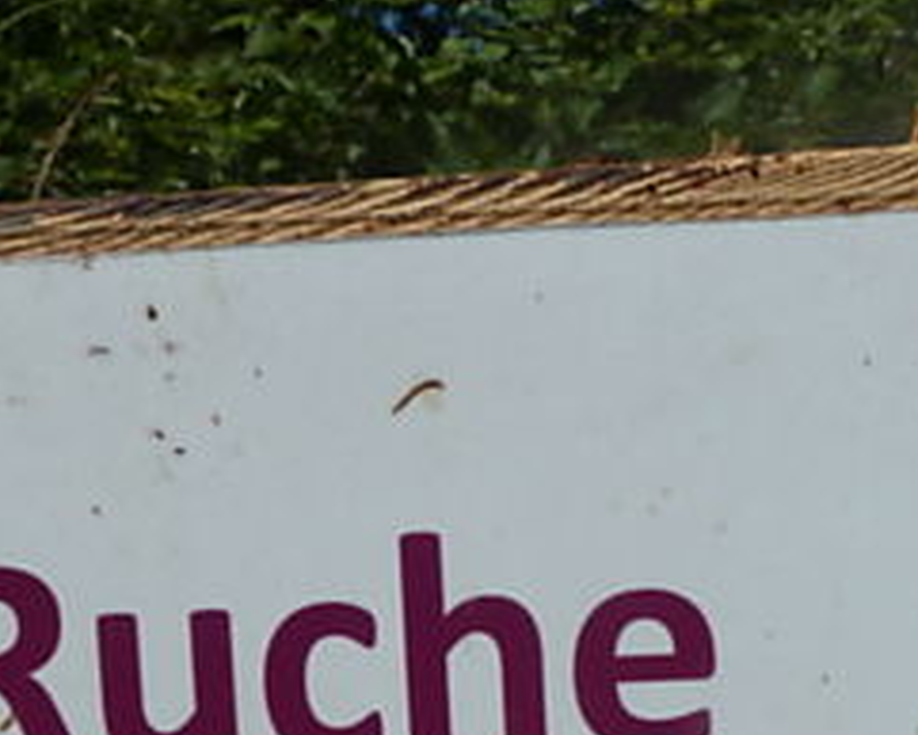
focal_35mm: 81
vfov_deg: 18.3
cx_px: 606
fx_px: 2202
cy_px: 807
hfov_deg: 23.5
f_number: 5.6
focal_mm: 4.1
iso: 80
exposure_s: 1/800
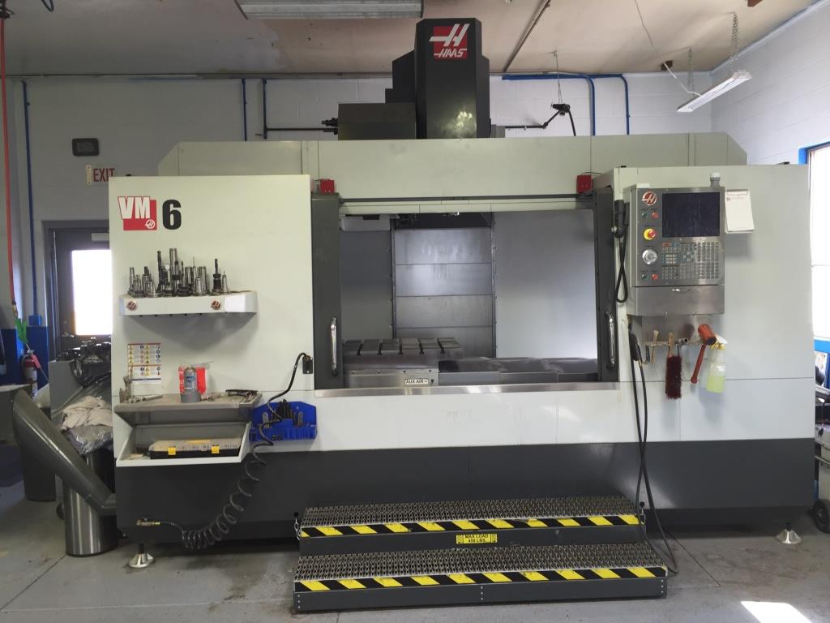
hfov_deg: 61.7
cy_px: 312
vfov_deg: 48.2
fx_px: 695
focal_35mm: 29
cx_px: 415
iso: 40
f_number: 2.2
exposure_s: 1/60
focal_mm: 4.15
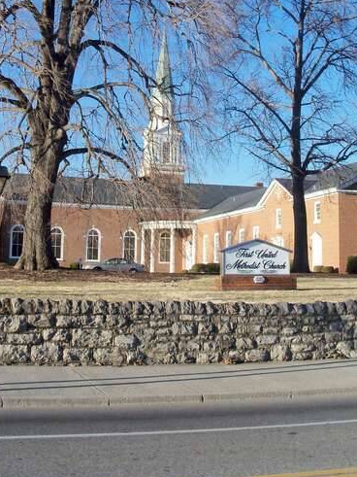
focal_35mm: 57
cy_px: 100
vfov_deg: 32.9
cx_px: 171
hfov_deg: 25.6
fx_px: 784
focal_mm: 6.3
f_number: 3
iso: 80
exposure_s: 1/640
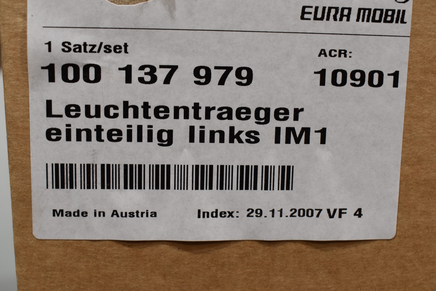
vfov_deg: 29.9
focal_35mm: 45
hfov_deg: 43.6
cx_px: 218
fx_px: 545
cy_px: 146
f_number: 7.1
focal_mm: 30
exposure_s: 1/60
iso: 400
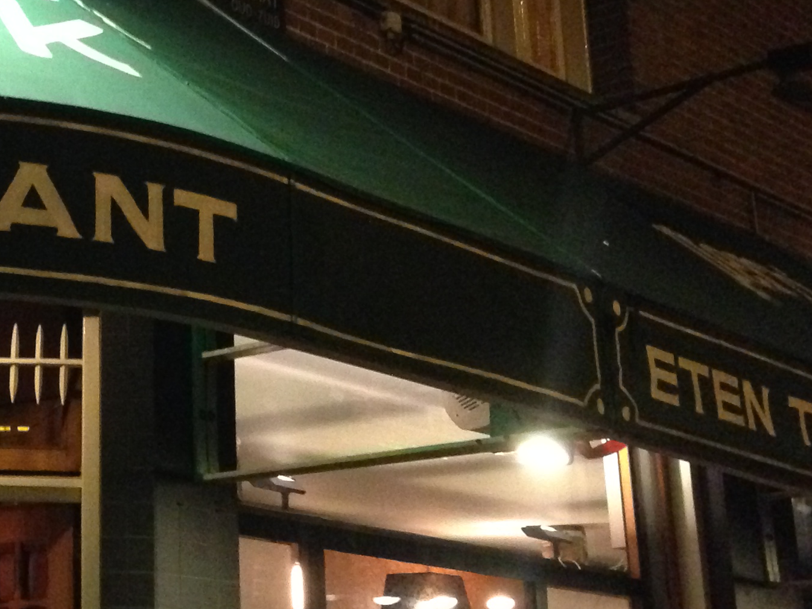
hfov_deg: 23.2
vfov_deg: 18.4
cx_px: -45
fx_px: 1877
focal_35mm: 80
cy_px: 185
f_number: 2.4
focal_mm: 4.12
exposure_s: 1/15
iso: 800
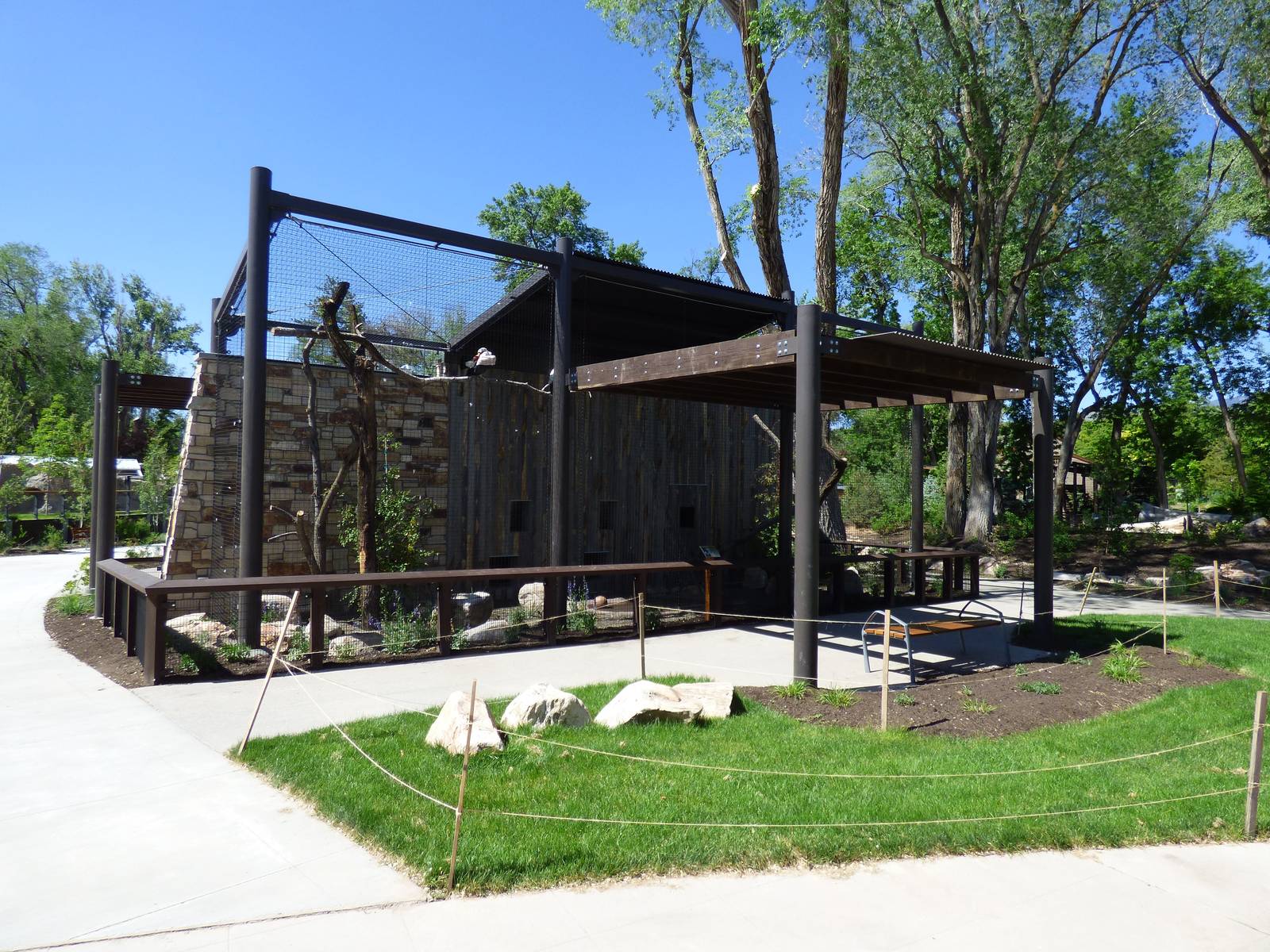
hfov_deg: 81.7
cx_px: 635
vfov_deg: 66.0
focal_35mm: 20
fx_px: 734
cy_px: 476
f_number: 2.8
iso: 100
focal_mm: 3.58
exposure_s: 1/1000
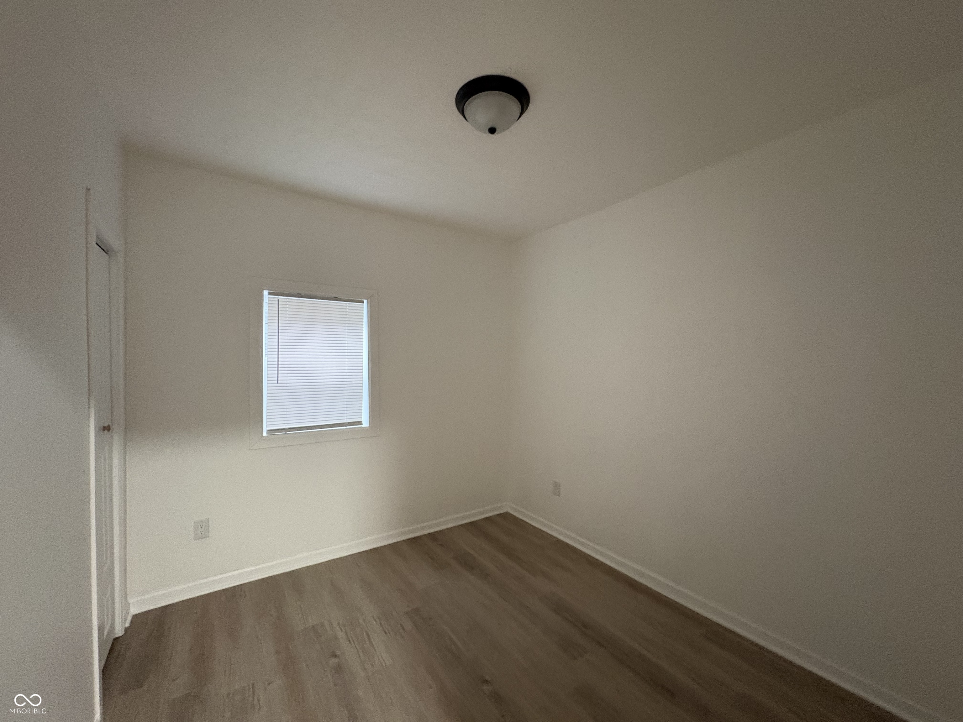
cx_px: 482
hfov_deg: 102.1
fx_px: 389
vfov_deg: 85.7
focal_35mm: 14
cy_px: 361
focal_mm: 2.22
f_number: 2.2
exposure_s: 1/60
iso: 800
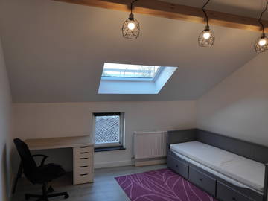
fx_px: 155
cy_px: 100
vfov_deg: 66.0
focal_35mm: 20
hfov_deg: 81.7
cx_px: 134
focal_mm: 3.94
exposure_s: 1/100
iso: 101
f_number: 1.9
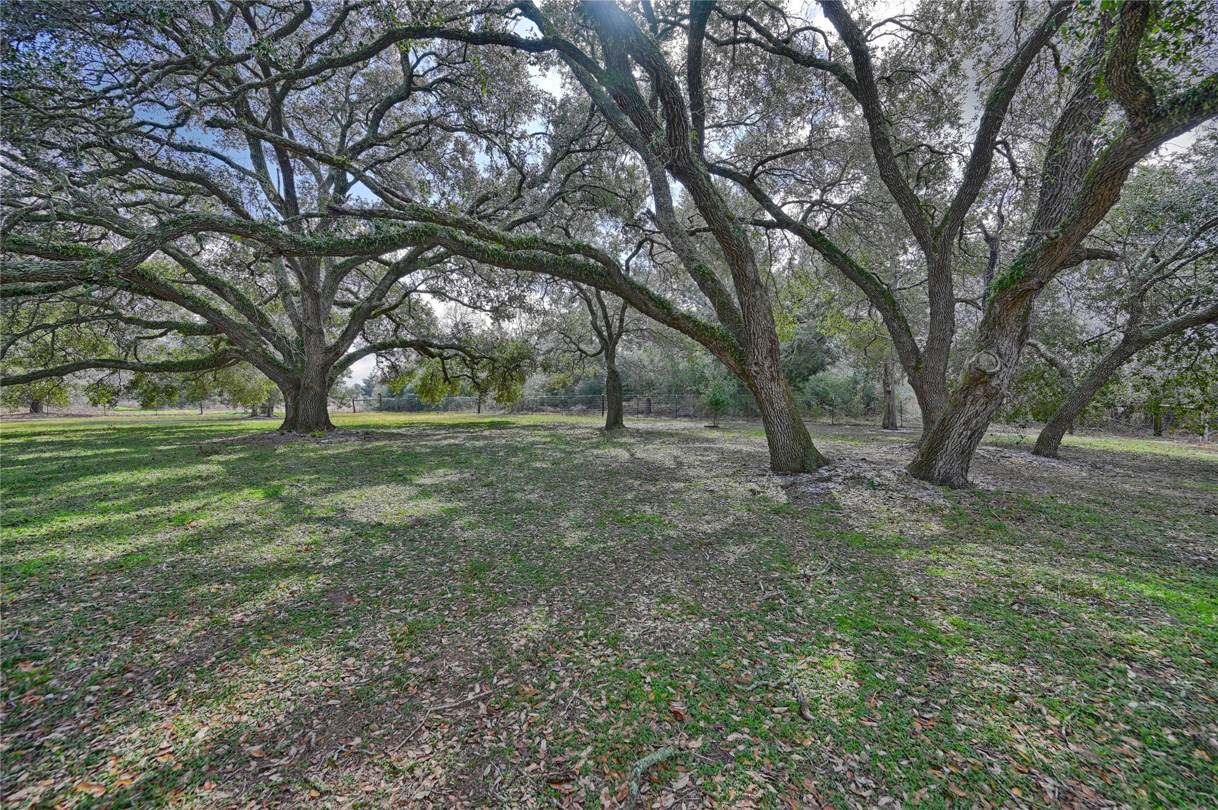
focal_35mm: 14
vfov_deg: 81.1
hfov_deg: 104.3
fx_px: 473
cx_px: 609
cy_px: 405
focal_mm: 14
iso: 100
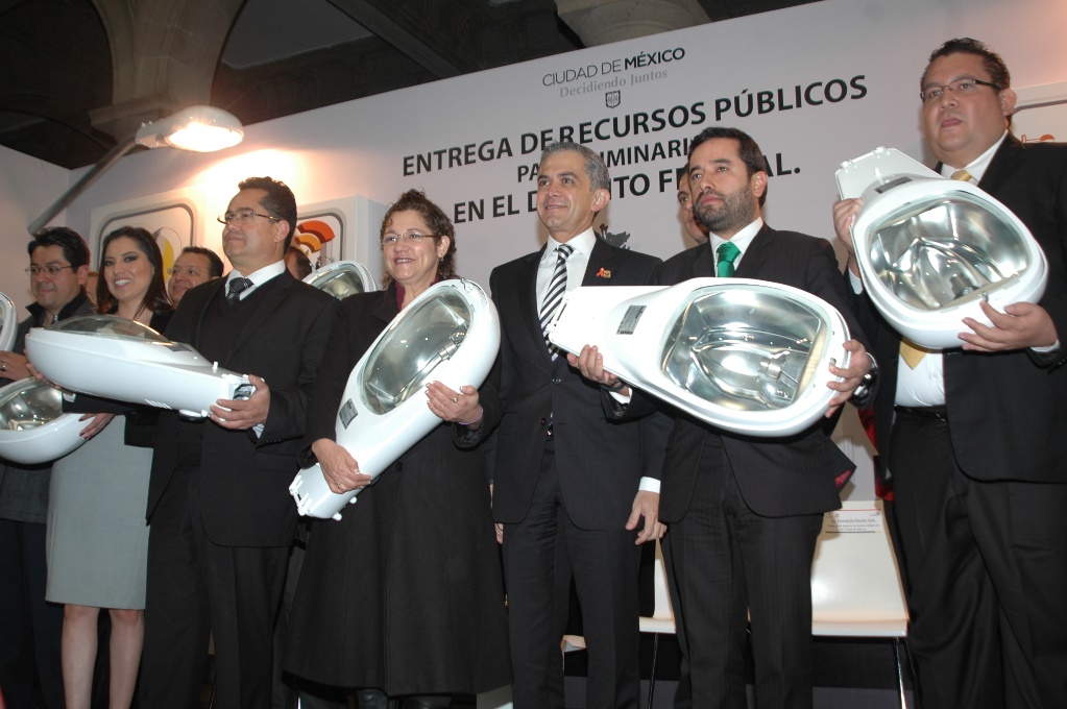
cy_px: 354
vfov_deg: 36.8
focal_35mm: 36
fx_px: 1066
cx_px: 534
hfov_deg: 53.2
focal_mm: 24
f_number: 5
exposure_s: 1/100
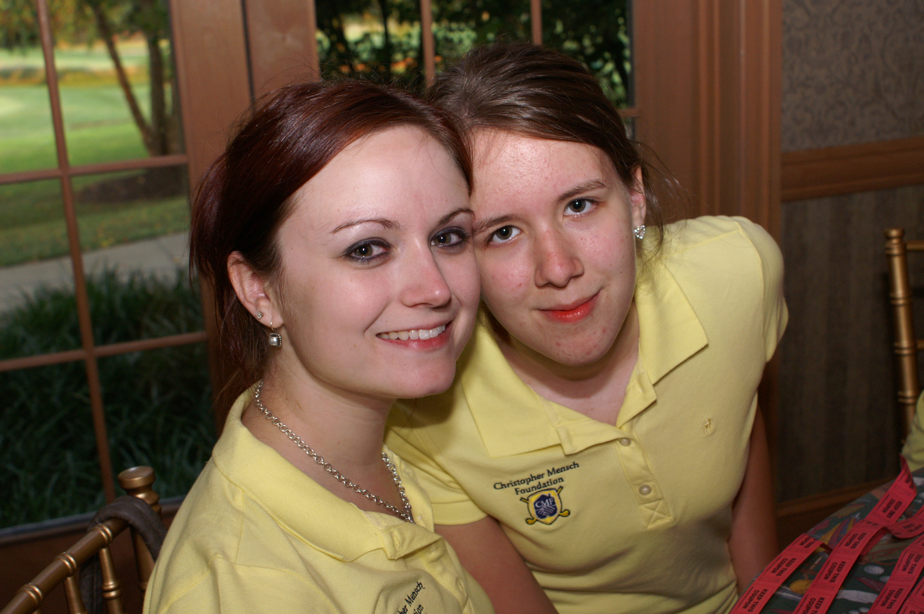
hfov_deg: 43.6
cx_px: 462
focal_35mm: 45
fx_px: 1154
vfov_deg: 29.8
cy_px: 307
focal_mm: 30
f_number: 5
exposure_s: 1/60
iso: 400
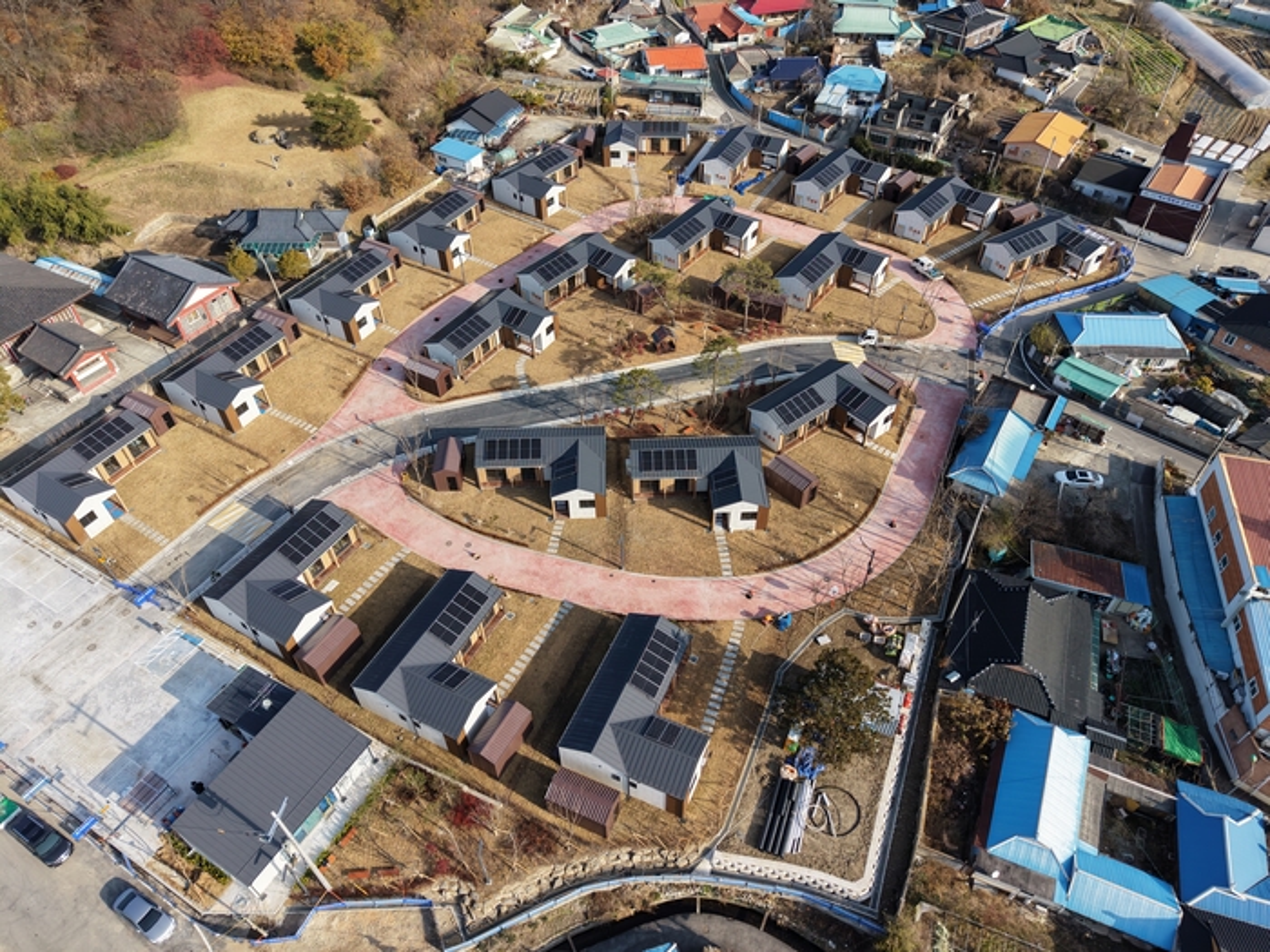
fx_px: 881
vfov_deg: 56.8
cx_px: 635
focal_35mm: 24
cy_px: 476
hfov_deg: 71.6
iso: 240
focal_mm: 8.67
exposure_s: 1/3200
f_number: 1.8
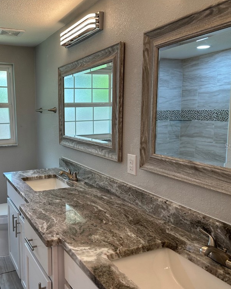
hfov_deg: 44.6
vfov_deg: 55.7
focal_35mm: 32
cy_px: 146
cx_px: 64
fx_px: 273
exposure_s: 1/171
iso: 64
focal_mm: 6.86
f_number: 1.78
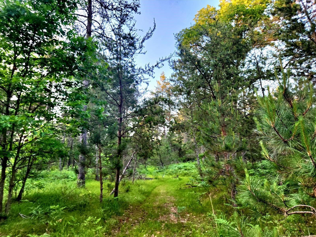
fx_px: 210
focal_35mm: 23
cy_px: 118
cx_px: 158
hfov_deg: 73.9
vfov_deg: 58.9
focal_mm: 5.4
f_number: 1.8
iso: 100
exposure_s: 1/182
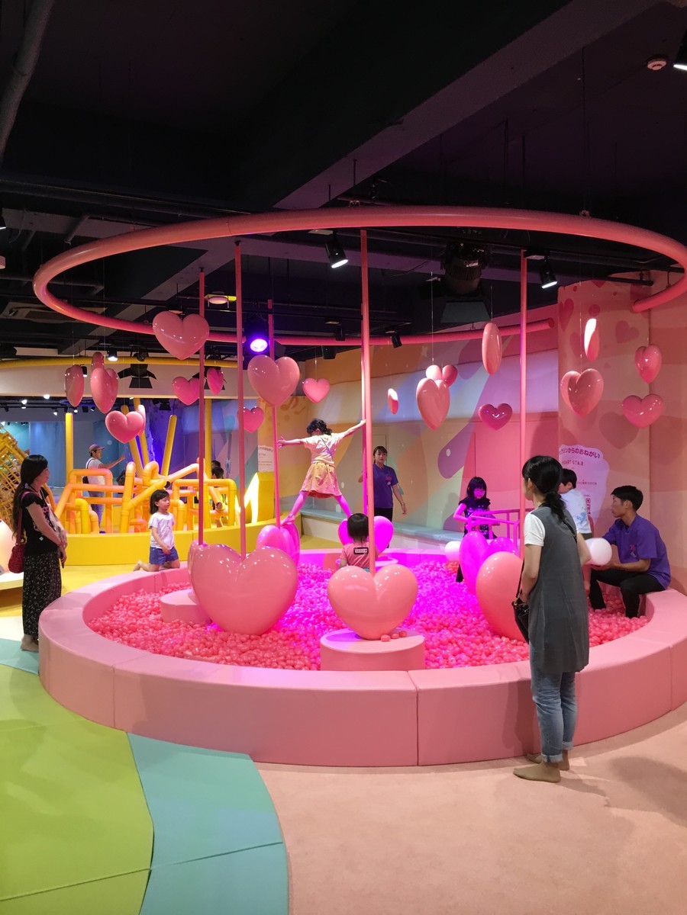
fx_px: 767
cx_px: 344
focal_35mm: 29
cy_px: 458
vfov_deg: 61.7
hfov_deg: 48.2
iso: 50
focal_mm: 4.15
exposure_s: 1/15
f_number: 2.2
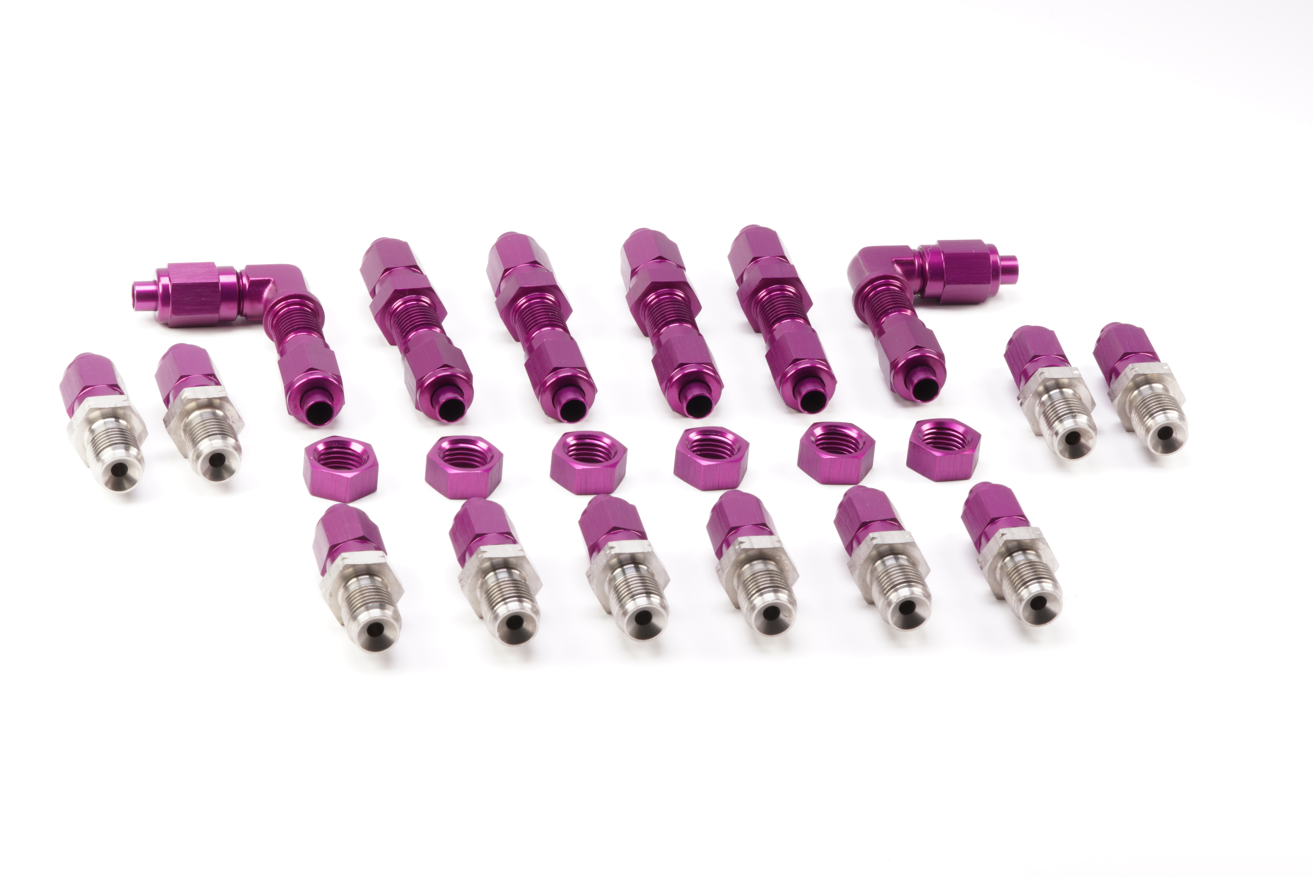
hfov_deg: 15.2
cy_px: 438
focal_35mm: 135
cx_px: 656
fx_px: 4926
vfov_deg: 10.2
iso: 100
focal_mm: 90
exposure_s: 1/1.6
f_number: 22
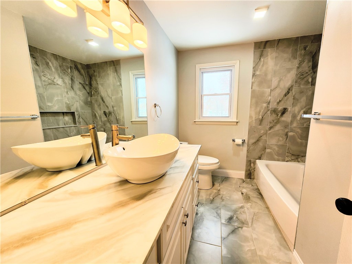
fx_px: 132
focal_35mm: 13
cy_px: 132
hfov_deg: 106.2
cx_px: 176
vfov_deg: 89.9
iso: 50
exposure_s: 1/60
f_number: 2.2
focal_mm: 2.2
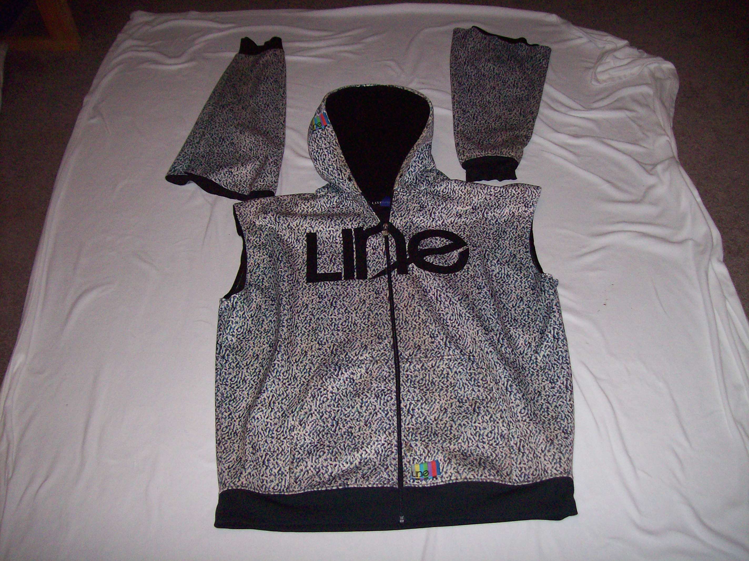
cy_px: 280
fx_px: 779
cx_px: 374
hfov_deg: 51.4
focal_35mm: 36
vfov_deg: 39.6
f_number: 2.7
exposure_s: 1/64
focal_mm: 6
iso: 140
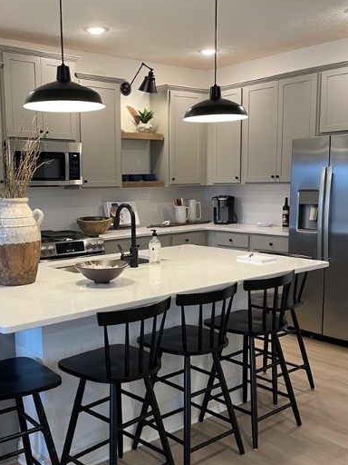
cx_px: 135
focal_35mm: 39
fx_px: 523
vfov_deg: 47.8
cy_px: 256
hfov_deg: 36.6
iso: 100
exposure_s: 1/60
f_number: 1.6
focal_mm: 4.2
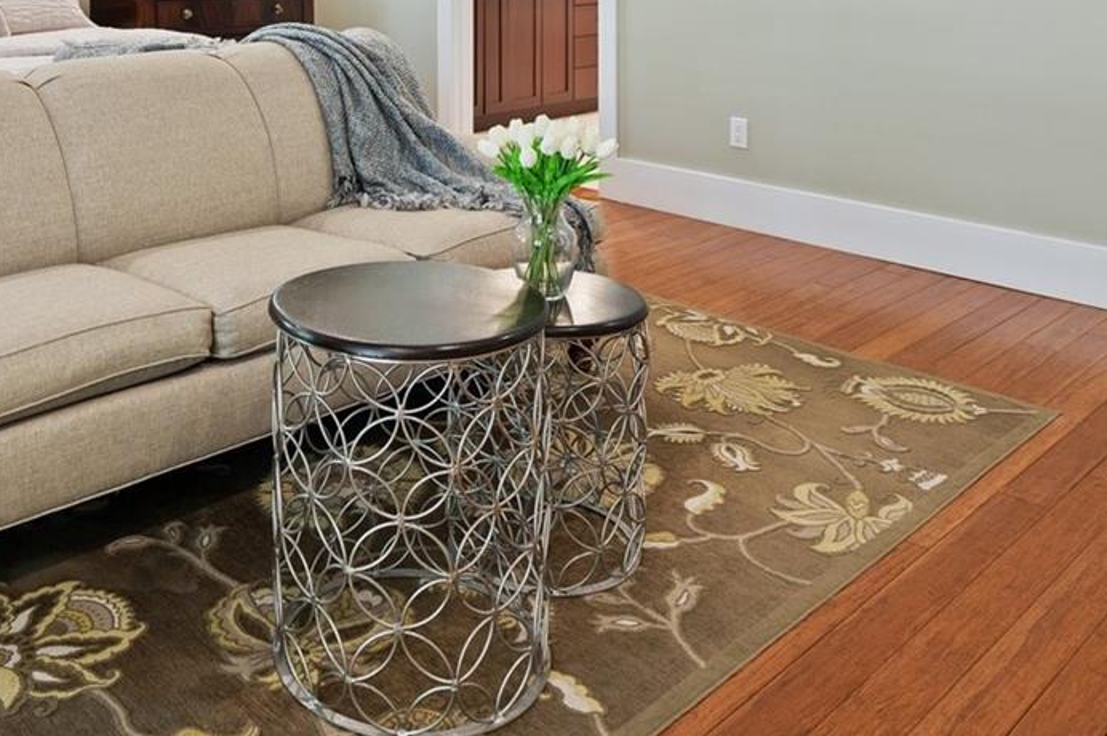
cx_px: 288
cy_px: -26
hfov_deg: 50.0
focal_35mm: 37
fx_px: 1137
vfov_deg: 32.5
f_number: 8
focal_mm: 16
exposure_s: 1/3
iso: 200
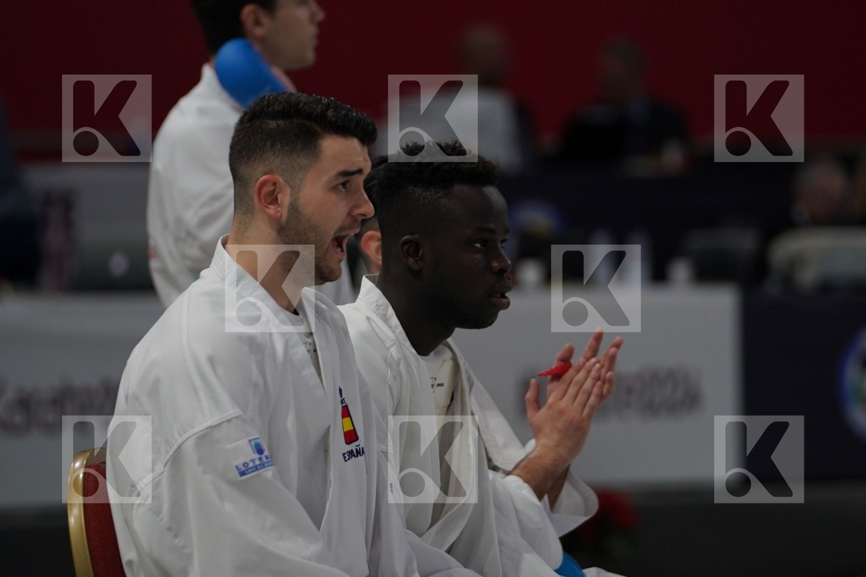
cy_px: 288
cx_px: 433
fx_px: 5845
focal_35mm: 243
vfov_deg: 5.7
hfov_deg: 8.5
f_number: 2.8
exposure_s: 1/1000
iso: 640
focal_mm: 162
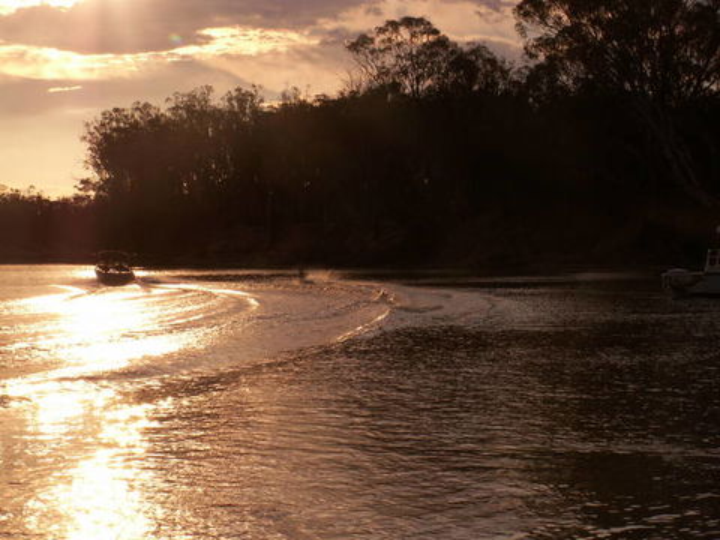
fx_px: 1685
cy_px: 270
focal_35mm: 81
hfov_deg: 24.1
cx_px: 360
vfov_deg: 18.2
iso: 50
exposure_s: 1/400
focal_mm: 13.49
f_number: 8
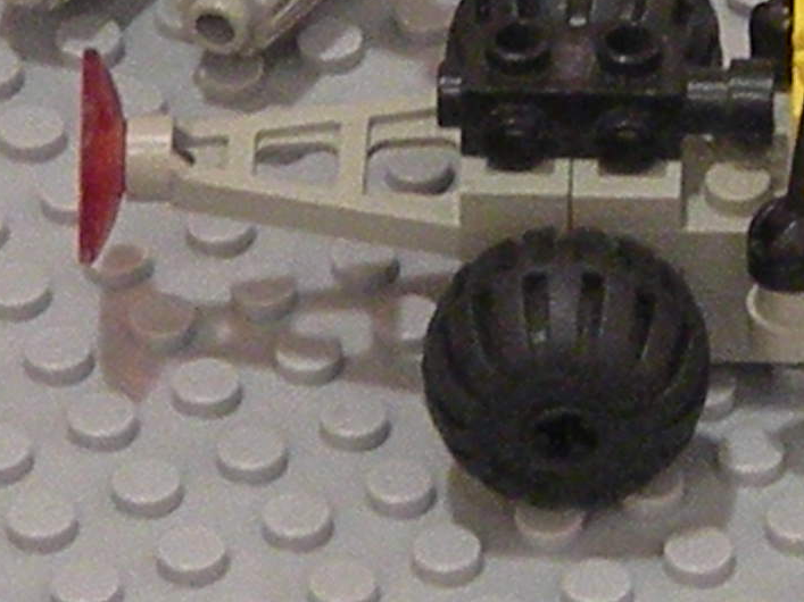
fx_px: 10357
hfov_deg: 4.4
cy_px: -61
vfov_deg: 3.3
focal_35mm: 446
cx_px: 862
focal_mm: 27.4
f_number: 4.5
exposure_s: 1/36.4
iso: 1600
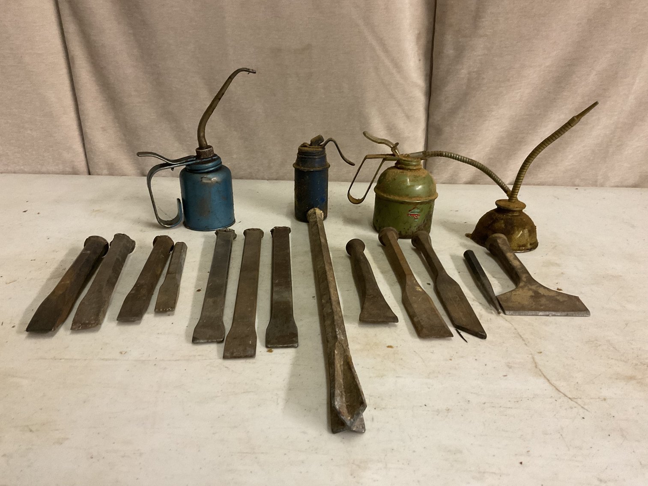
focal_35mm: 29
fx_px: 543
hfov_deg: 61.7
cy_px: 243
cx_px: 324
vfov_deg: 48.2
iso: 250
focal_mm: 3
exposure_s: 1/60
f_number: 1.8
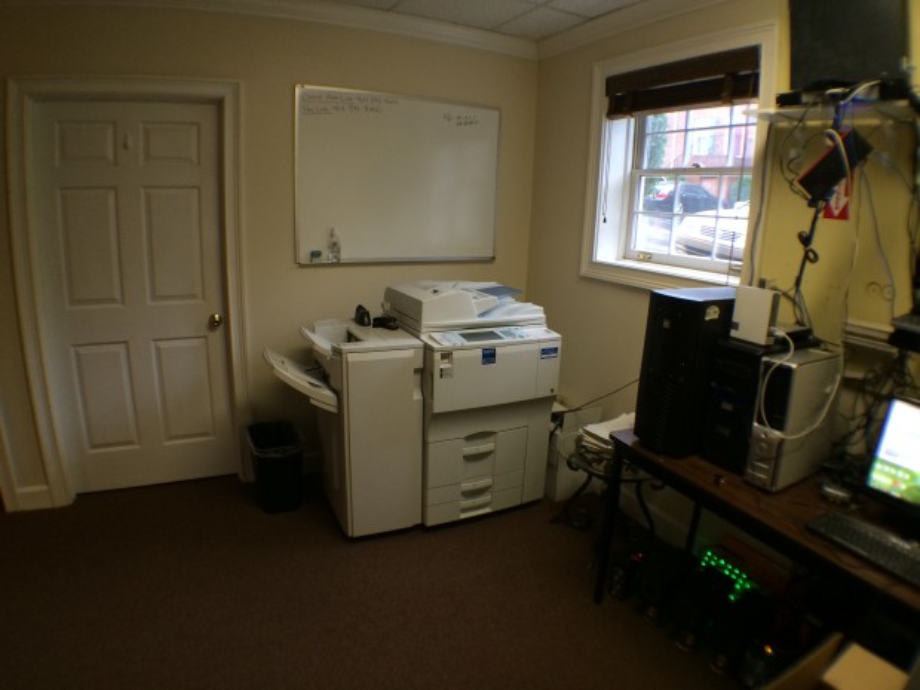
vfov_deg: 48.2
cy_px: 345
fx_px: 771
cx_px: 460
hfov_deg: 61.7
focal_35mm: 29
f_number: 2.2
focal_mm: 4.15
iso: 125
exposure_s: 1/30
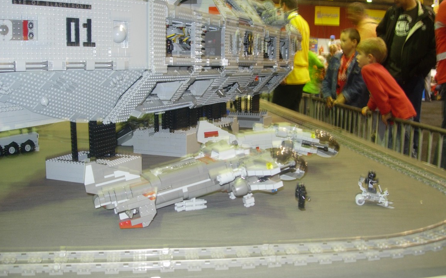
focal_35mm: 42
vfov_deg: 30.5
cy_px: 152
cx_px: 231
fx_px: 510
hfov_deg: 47.2
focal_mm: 7.8
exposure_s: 1/3.5
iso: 79
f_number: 2.8
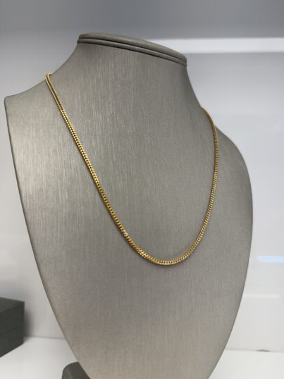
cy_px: 192
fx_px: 274
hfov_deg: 54.8
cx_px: 147
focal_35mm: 25
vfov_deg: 69.4
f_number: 1.78
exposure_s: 1/218
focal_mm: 6.76
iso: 64
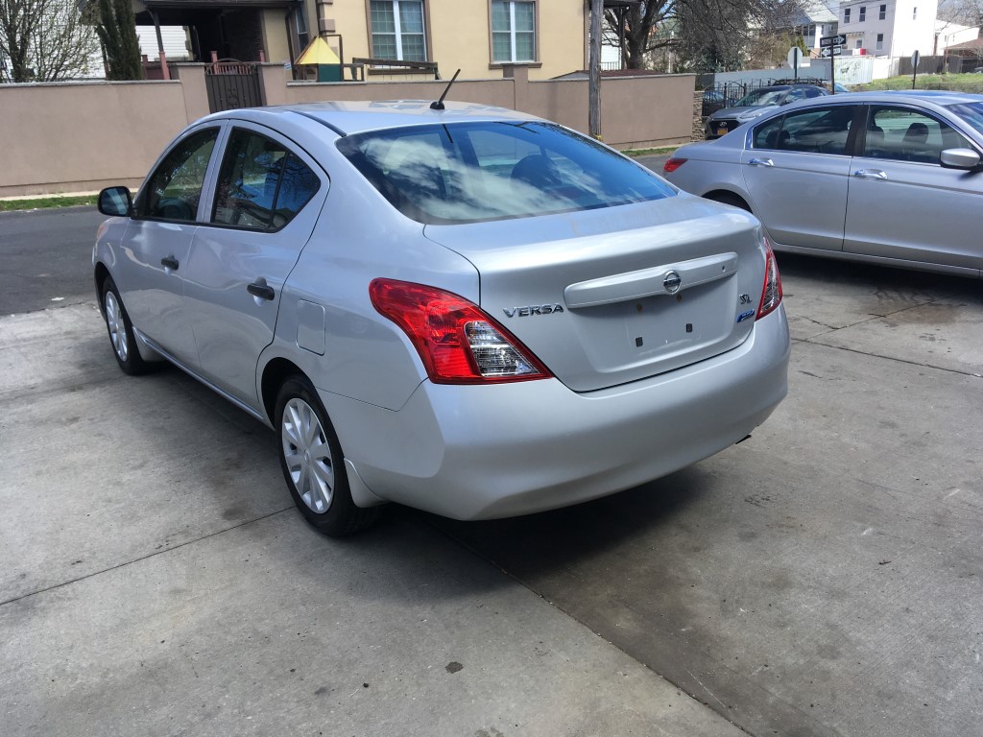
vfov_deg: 48.2
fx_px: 824
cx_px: 492
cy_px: 368
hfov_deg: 61.7
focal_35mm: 29
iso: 25
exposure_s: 1/754
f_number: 2.2
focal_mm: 4.15
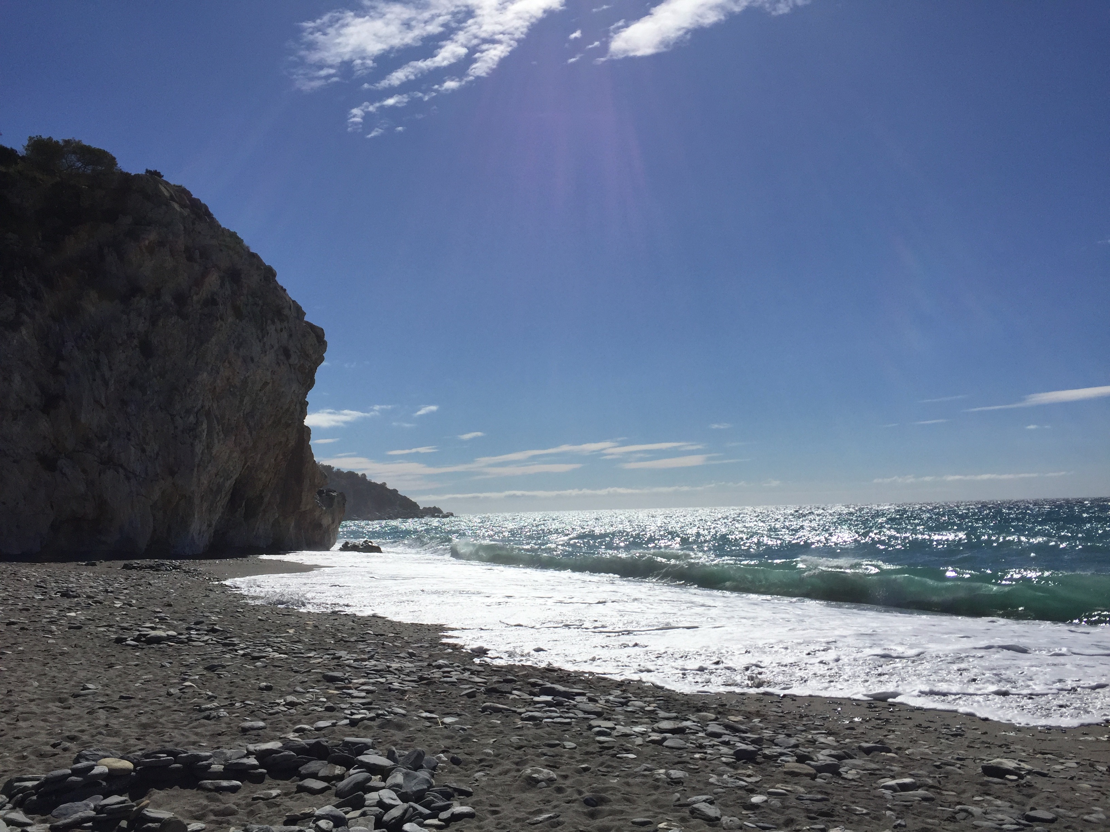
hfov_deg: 61.7
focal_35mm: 29
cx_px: 555
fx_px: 930
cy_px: 416
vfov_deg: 48.2
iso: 32
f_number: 2.2
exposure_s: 1/9901
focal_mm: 4.15
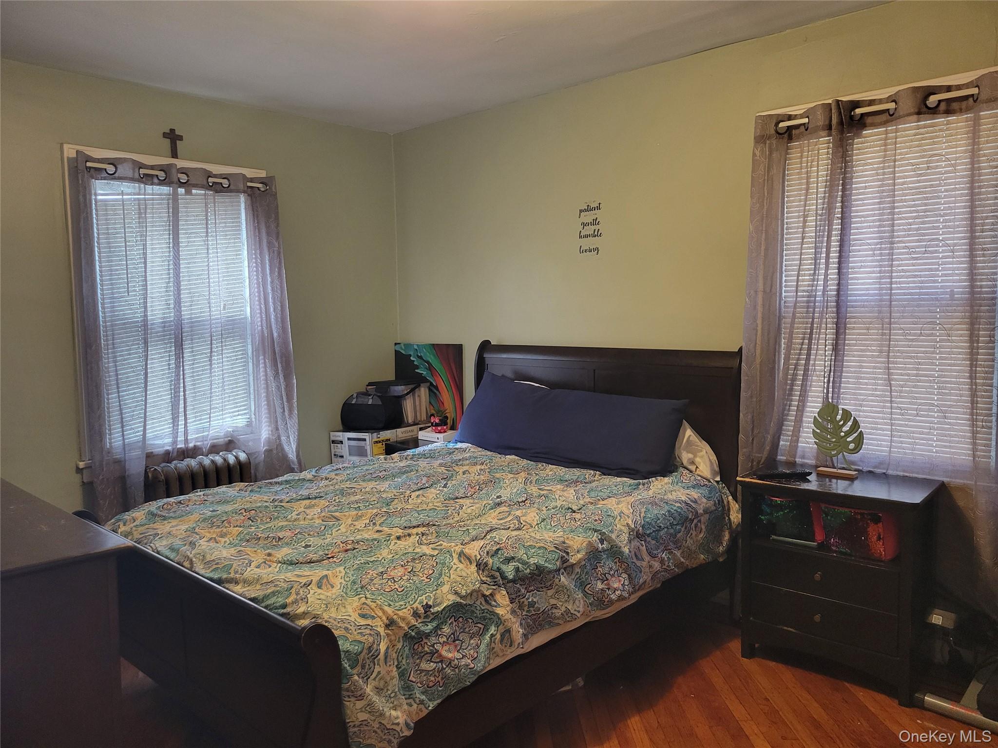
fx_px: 750
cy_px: 374
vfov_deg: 53.1
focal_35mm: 26
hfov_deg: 67.3
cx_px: 499
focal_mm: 5.4
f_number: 1.8
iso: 320
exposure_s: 1/120
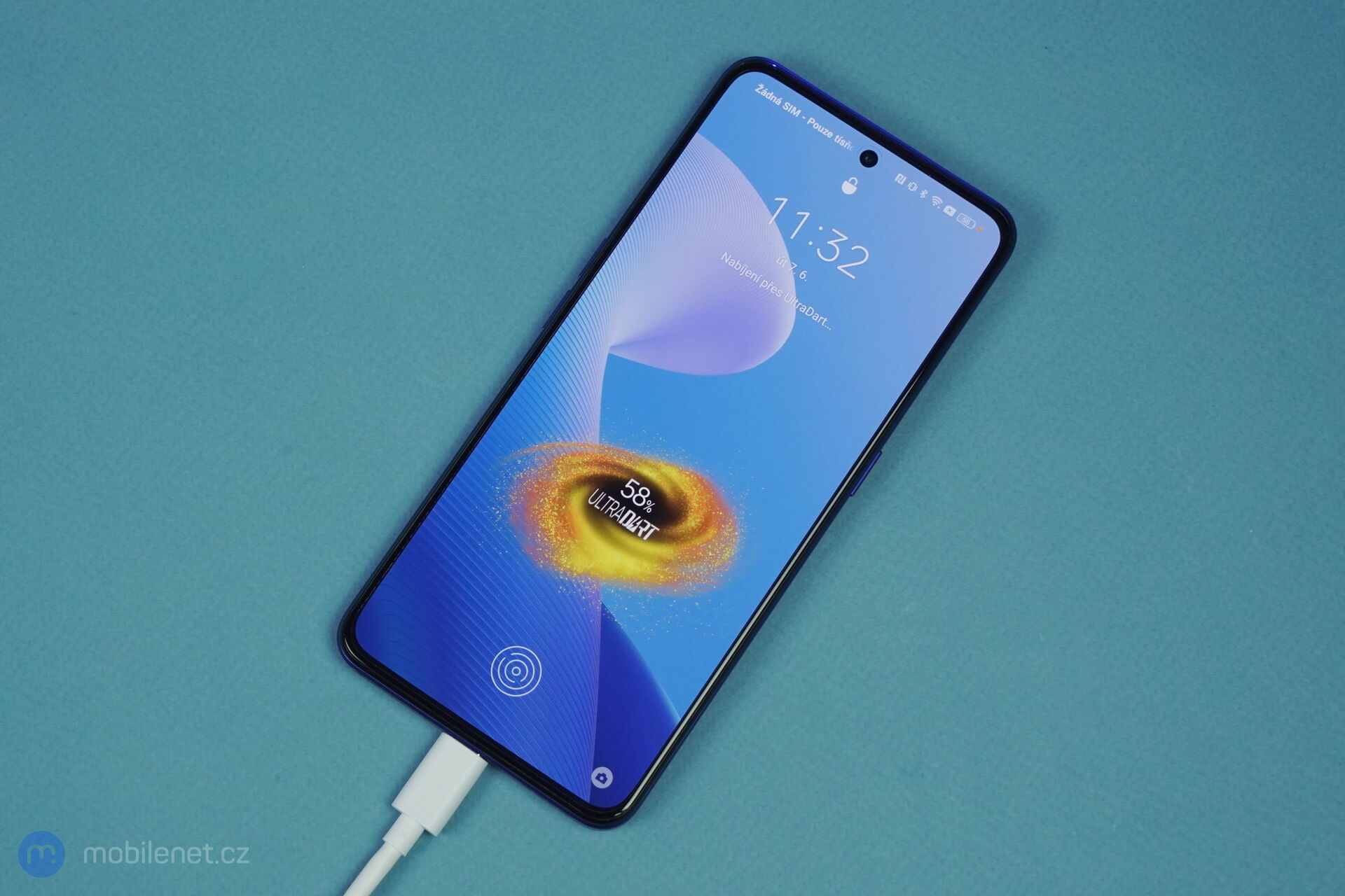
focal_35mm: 70
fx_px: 2615
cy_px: 448
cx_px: 672
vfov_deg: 19.5
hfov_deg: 28.8
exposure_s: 1/200
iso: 1250
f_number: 8
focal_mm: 70
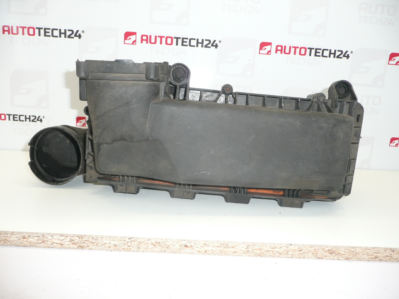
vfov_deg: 49.7
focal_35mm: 28
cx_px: 200
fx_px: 323
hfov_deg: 63.4
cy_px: 150
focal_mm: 4.6
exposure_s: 1/60
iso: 100
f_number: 3.3
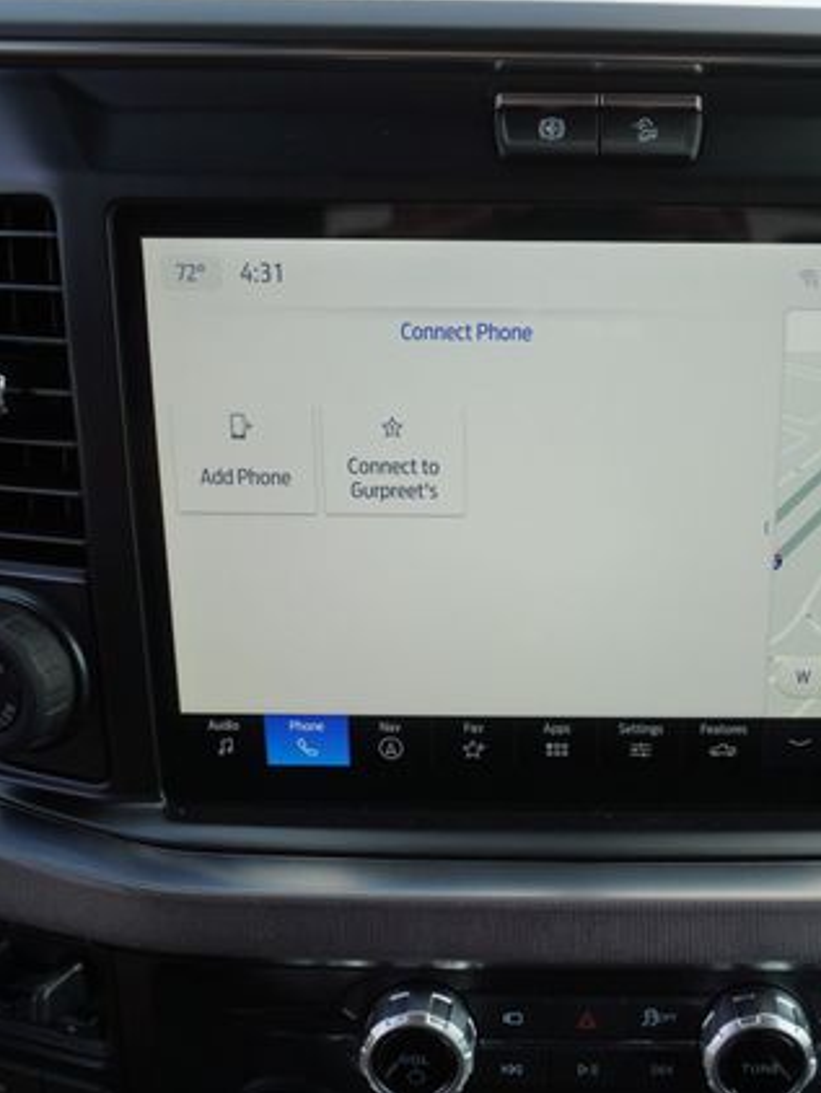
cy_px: 544
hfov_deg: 40.0
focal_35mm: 35
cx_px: 575
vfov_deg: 52.6
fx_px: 1106
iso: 100
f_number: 5
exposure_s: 1/100
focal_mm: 16
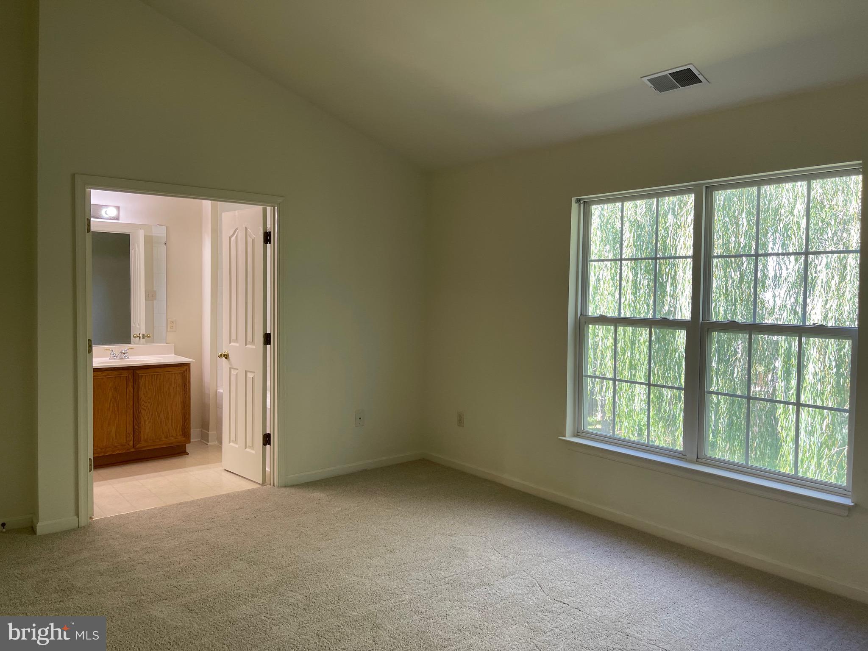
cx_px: 434
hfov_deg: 69.4
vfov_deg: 54.9
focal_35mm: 25
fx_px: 627
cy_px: 326
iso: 80
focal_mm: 5.1
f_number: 1.6
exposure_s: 1/121
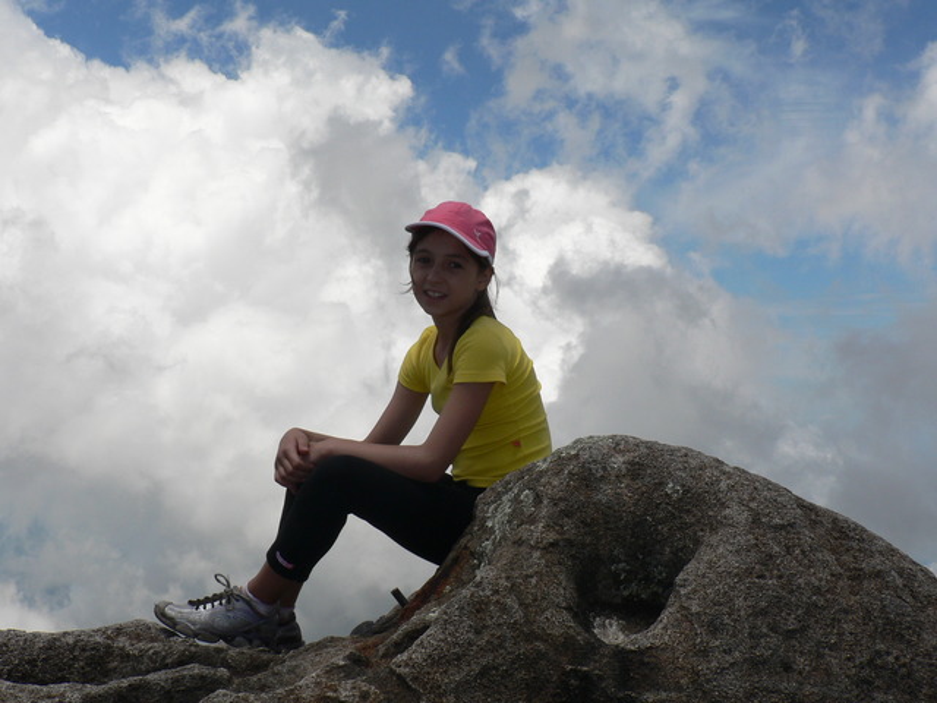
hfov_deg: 29.0
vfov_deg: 21.9
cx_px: 468
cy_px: 352
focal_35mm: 67
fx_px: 1814
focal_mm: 11.2
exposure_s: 1/800
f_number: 6.3
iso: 80
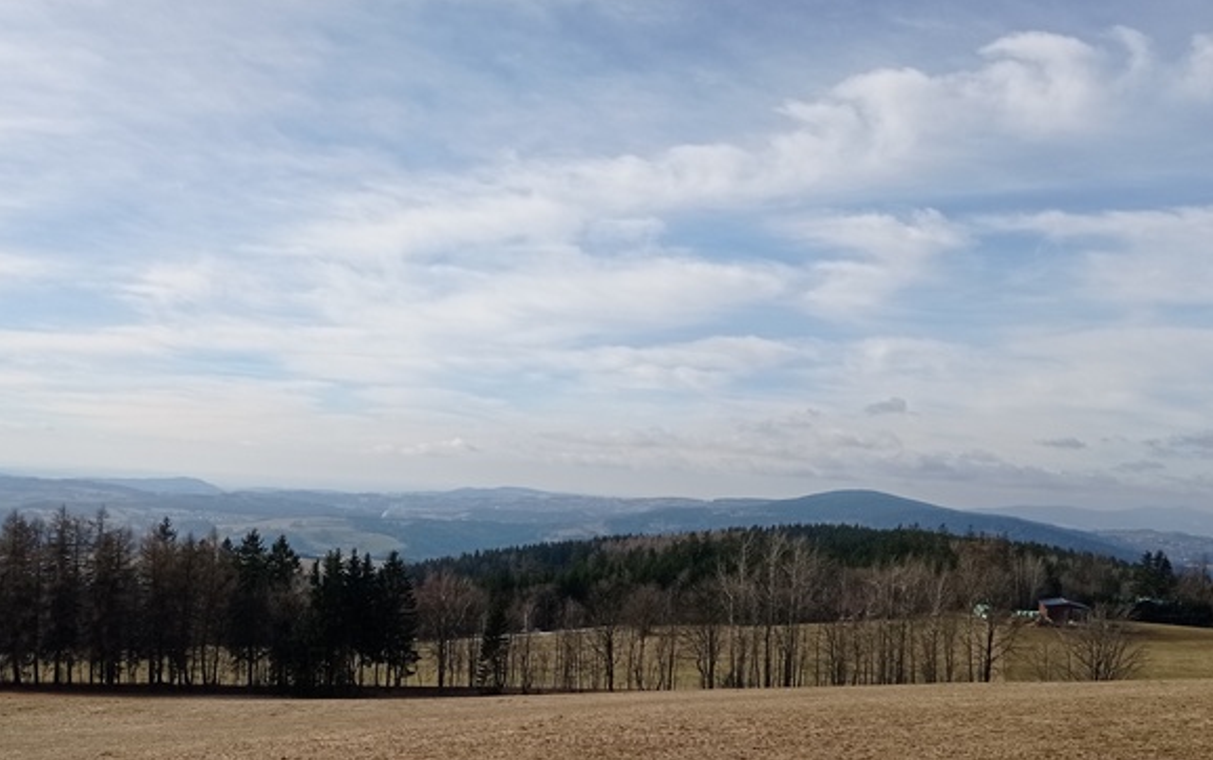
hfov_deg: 48.0
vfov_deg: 31.1
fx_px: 1356
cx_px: 495
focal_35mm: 41
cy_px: 481
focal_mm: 4.74
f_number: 1.79
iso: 102
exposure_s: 1/4348
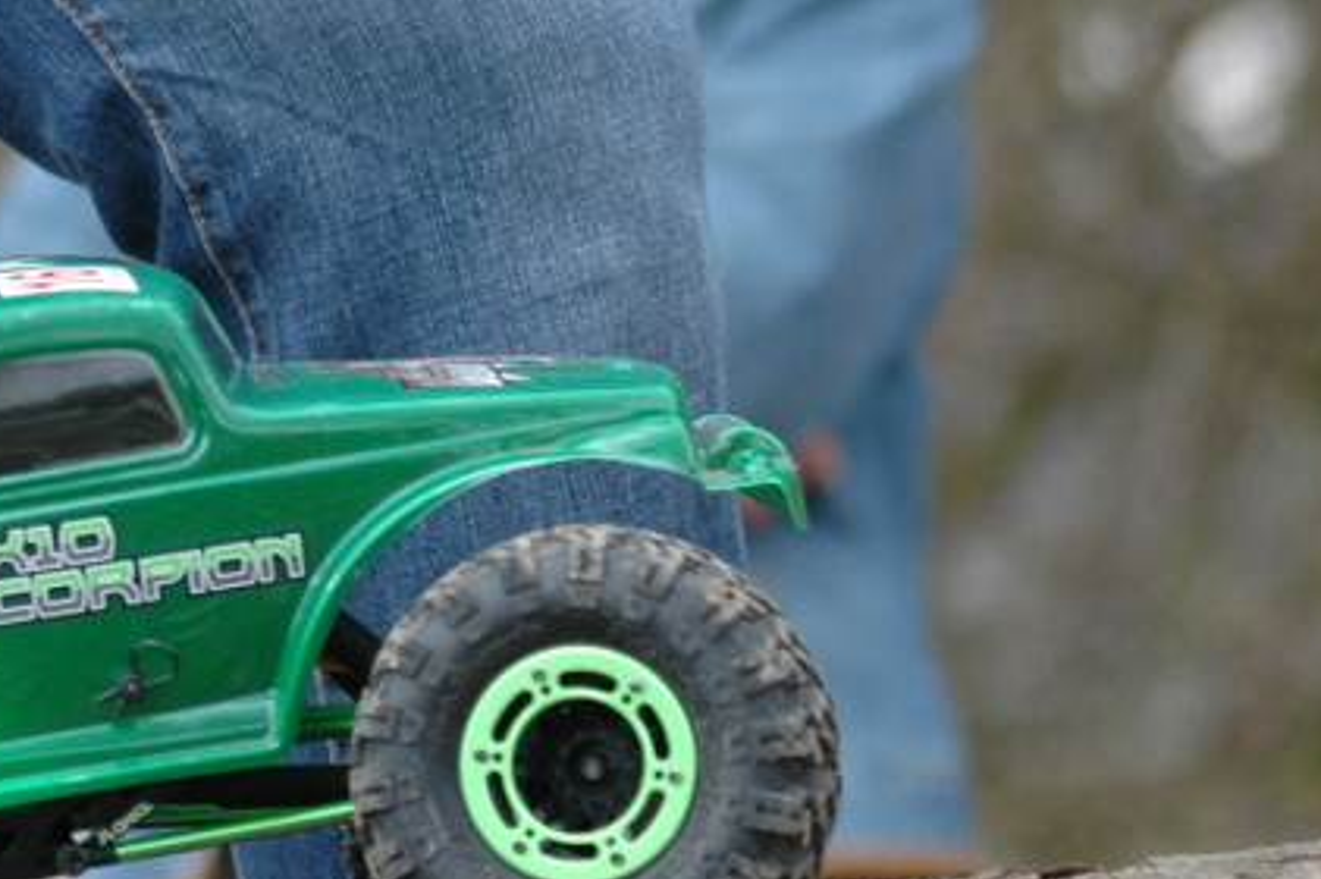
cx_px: 154
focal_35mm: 479
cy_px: 730
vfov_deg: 2.9
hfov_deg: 4.3
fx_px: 17545
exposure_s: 1/160
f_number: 3.2
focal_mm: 105
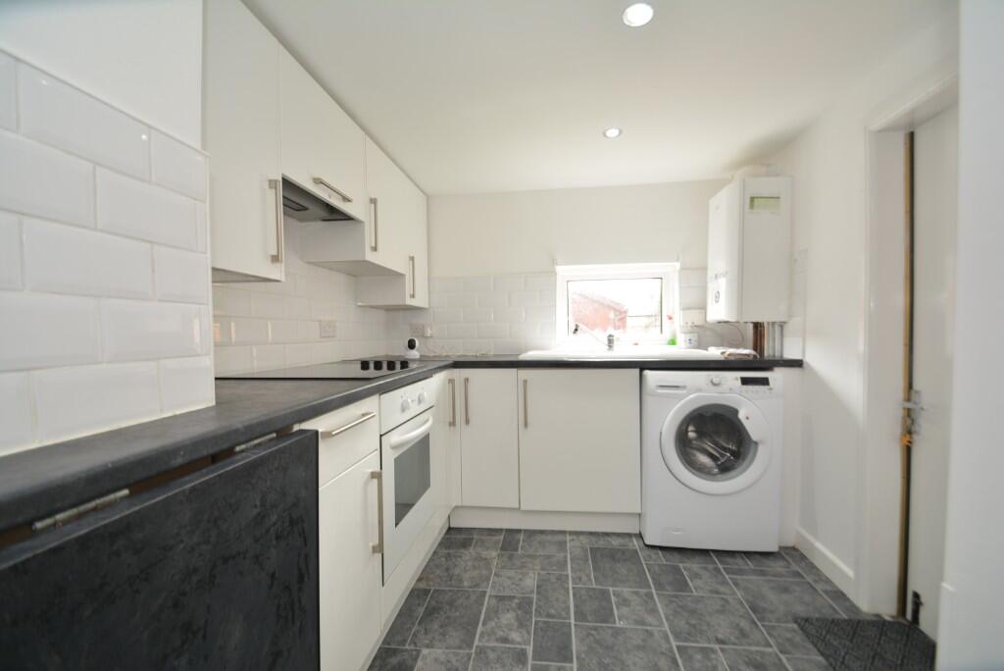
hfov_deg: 100.4
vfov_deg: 77.4
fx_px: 419
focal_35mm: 15
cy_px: 336
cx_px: 502
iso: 100
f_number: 5
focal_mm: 10
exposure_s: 1/15
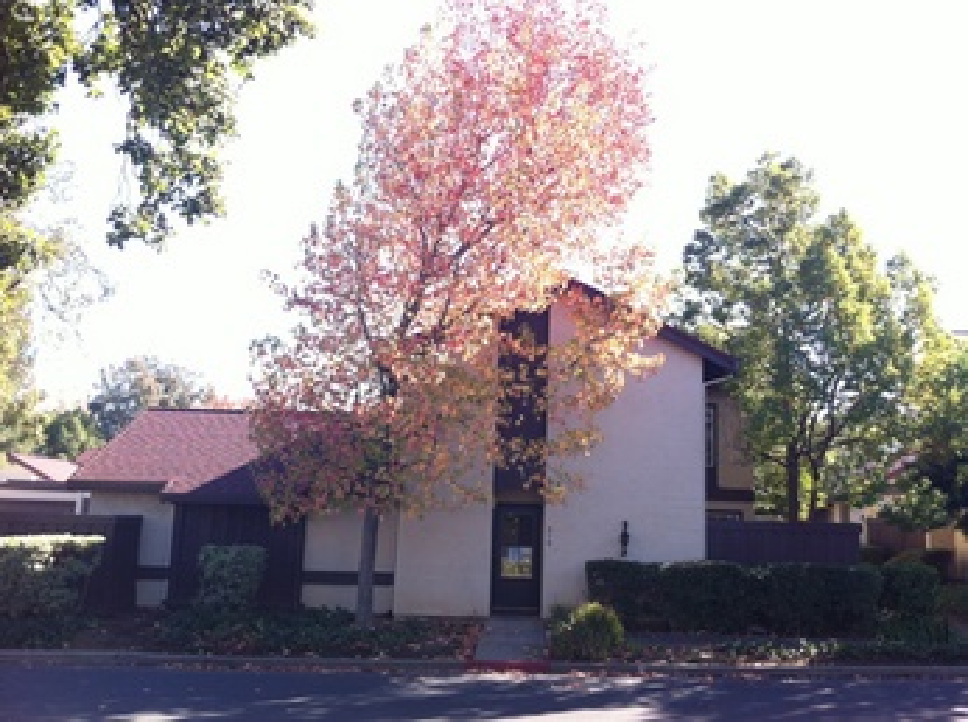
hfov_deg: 52.7
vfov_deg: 40.6
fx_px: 977
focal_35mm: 35
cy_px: 361
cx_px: 484
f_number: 2.8
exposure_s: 1/217
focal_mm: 3.85
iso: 80
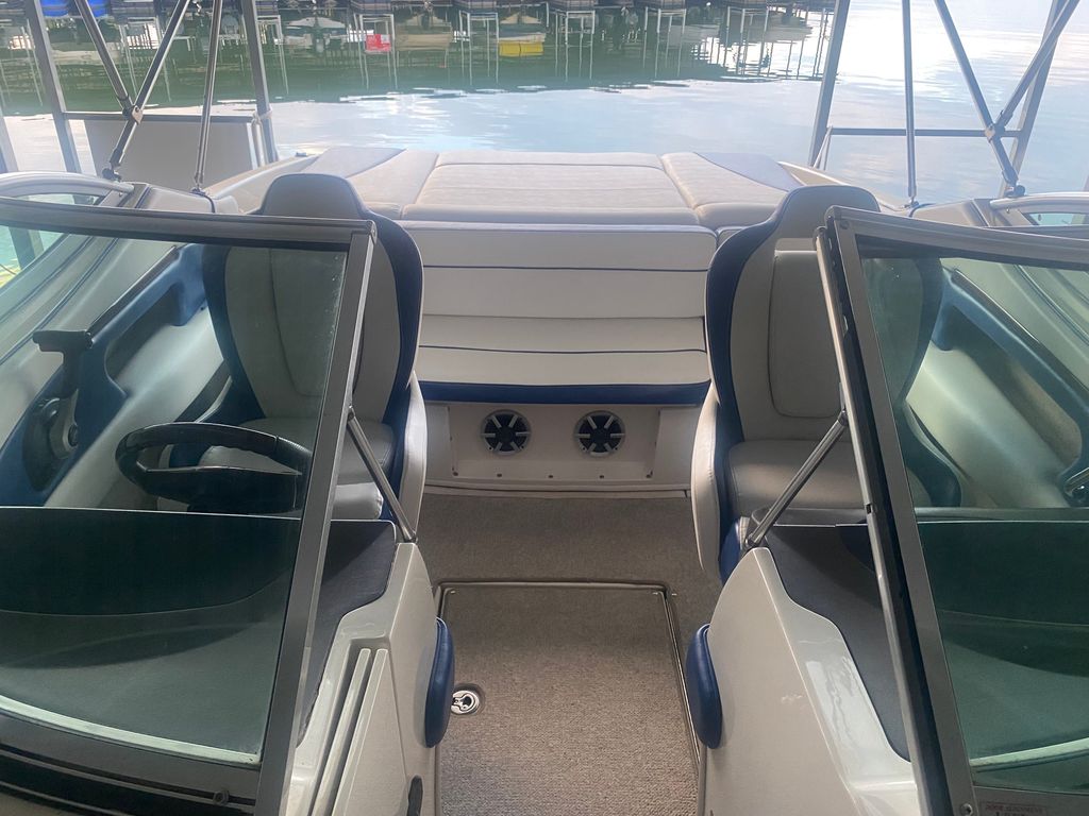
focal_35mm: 26
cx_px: 544
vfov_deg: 53.1
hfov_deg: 67.3
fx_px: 818
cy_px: 408
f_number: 1.8
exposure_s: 1/60
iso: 160
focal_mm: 4.25
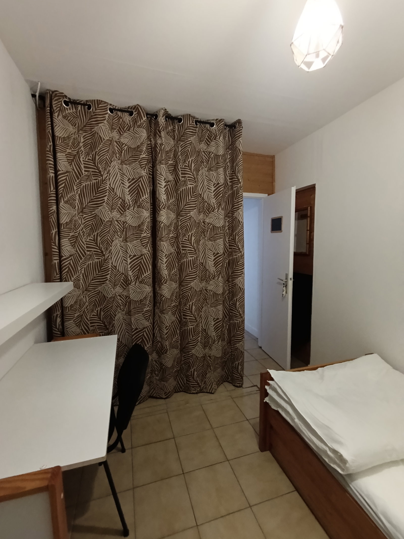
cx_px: 202
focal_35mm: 16
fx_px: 249
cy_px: 270
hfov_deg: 78.1
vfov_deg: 94.5
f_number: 2.2
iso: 800
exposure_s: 1/20
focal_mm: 1.65
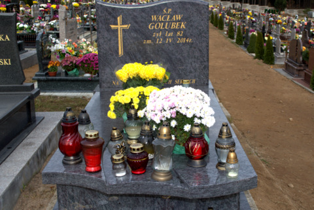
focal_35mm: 48
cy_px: 105
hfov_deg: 41.1
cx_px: 157
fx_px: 419
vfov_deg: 28.1
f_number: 6.3
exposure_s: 1/160
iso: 100
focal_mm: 32
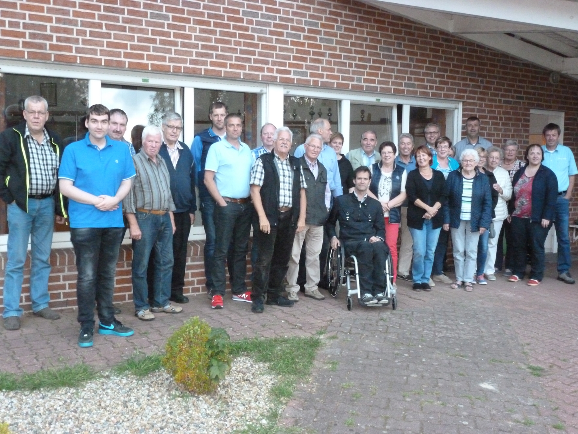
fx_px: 601
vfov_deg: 39.7
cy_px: 217
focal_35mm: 36
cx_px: 289
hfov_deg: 51.4
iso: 1000
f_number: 3.7
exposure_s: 1/60
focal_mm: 6.4
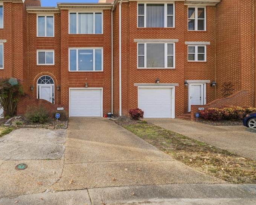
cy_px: 100
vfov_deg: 76.9
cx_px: 69
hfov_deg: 83.7
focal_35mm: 17
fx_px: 129
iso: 250
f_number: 8
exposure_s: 1/1600
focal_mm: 12
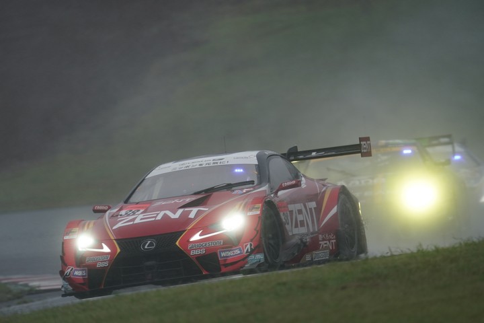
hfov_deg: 3.4
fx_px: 8066
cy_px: 162
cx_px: 242
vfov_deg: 2.3
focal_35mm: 600
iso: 800
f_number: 6.3
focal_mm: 600
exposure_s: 1/320
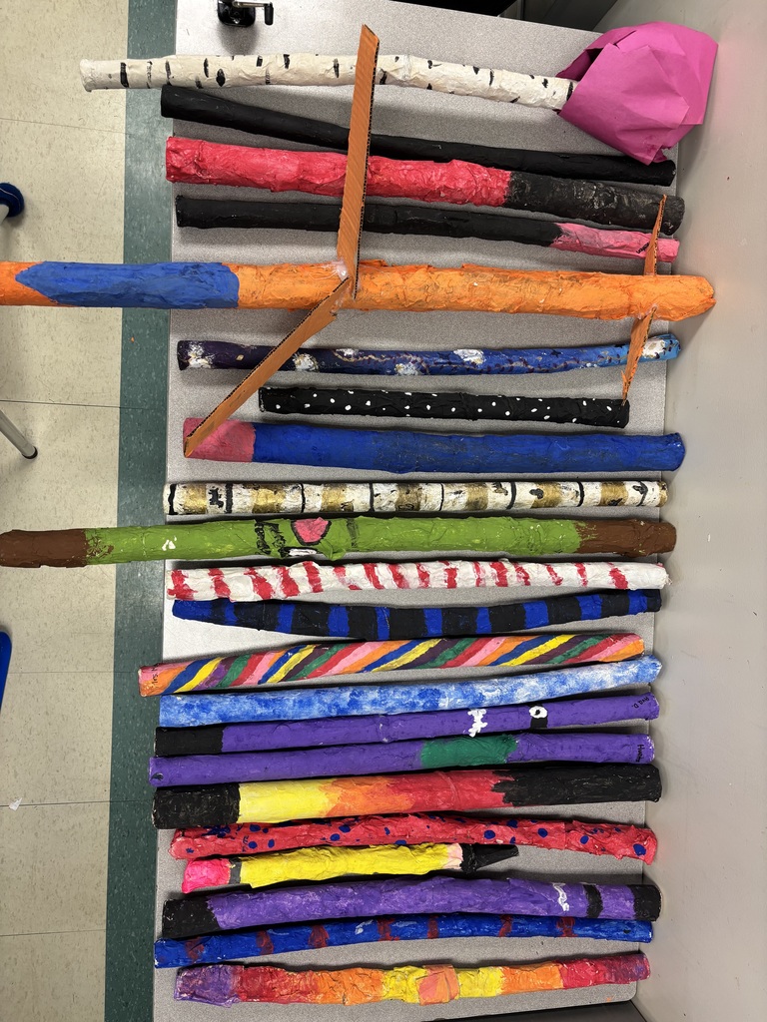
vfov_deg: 67.3
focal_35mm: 26
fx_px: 768
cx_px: 384
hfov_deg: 53.1
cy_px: 511
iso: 100
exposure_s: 1/60
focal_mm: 5.96
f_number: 1.6
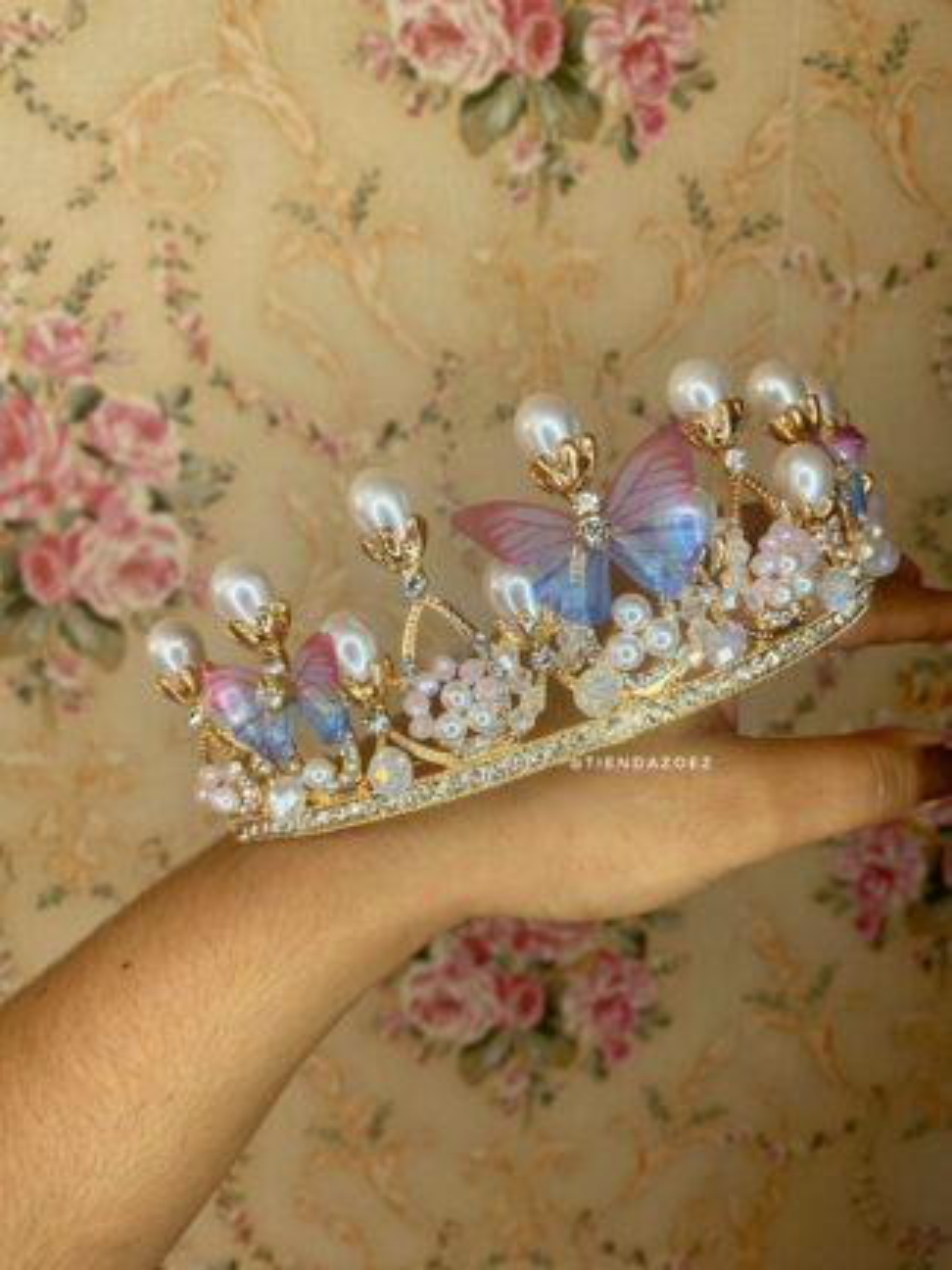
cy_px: 635
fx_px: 953
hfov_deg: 53.1
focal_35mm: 26
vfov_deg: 67.3
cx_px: 476
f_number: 1.8
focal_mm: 4.25
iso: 50
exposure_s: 1/122
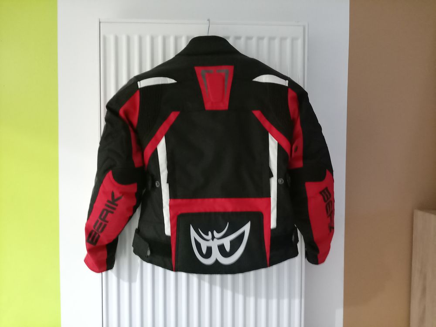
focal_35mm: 26
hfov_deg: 67.3
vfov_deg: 53.1
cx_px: 218
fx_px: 327
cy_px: 164
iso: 2807
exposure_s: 1/16.7
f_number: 1.8
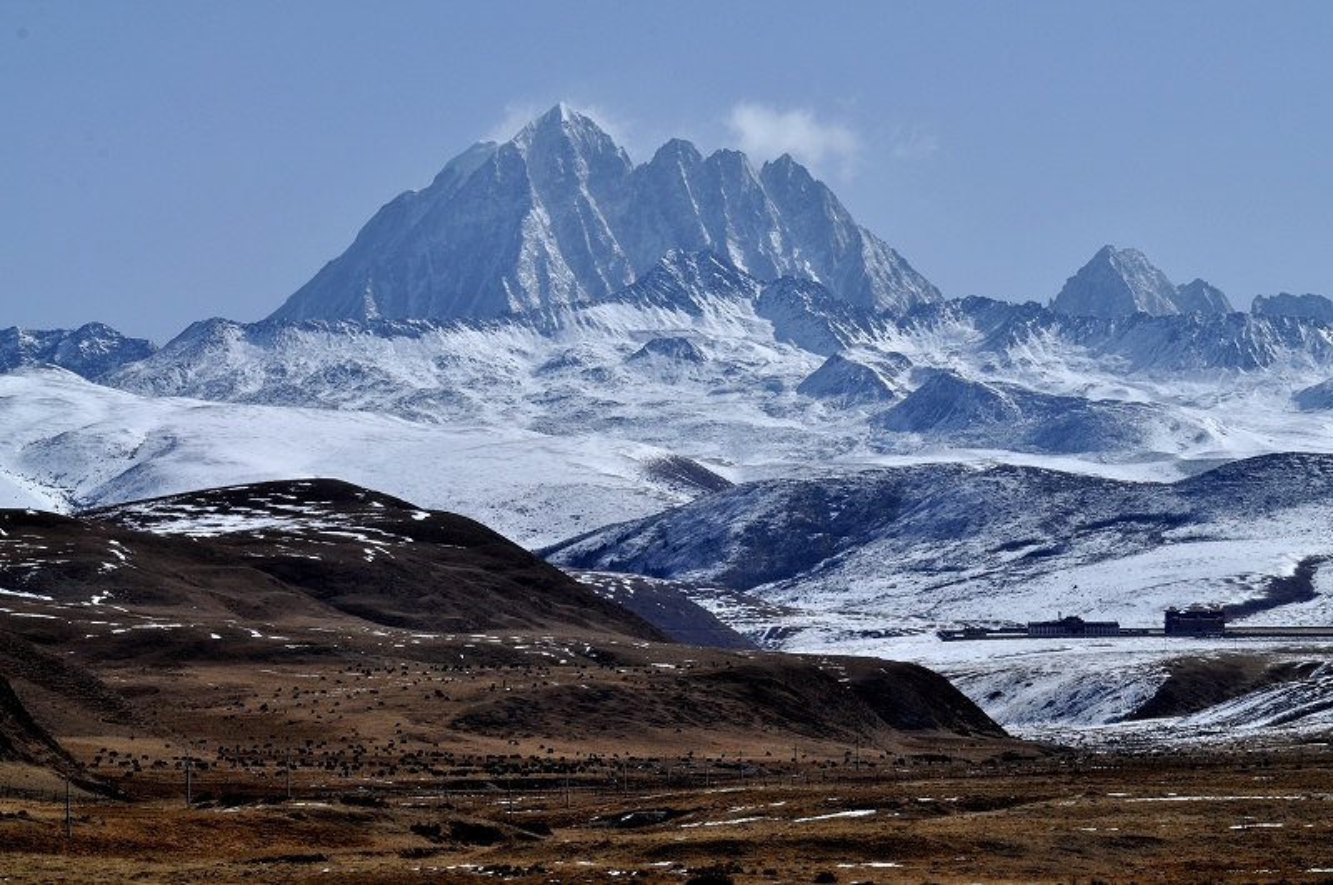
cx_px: 666
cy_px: 442
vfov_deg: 8.1
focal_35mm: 168
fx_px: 6212
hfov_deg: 12.2
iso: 200
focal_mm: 112
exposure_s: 1/500
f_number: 16
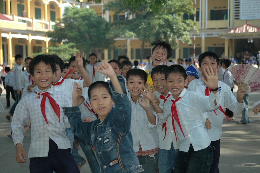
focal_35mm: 60
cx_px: 130
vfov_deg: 22.6
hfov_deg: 33.4
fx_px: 433
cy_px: 86
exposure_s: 1/320
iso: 200
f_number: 2.8
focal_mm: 40
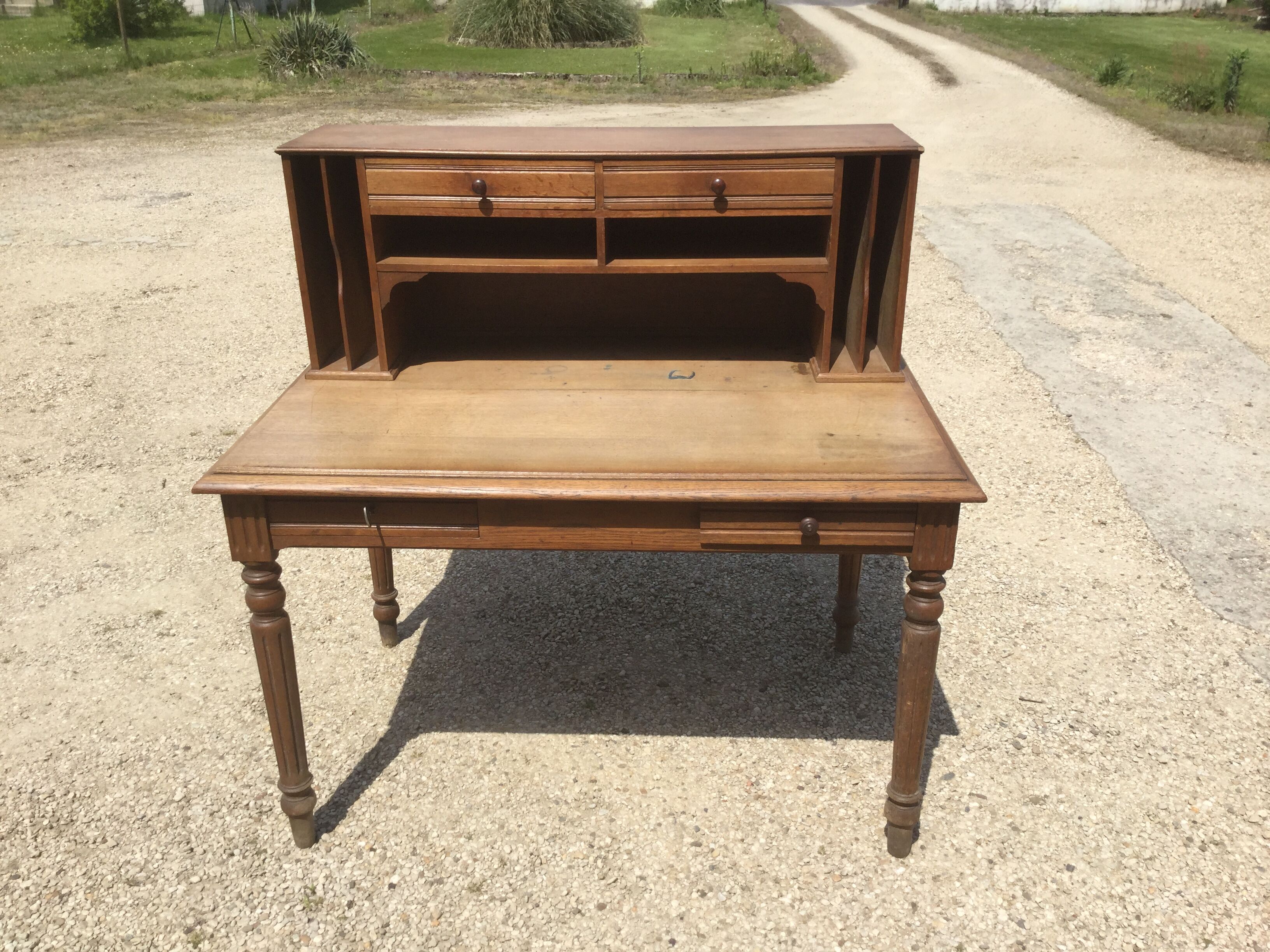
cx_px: 635
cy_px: 476
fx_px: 1137
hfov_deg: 58.4
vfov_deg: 45.4
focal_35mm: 31
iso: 25
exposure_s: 1/1664
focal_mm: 3.3
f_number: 2.4
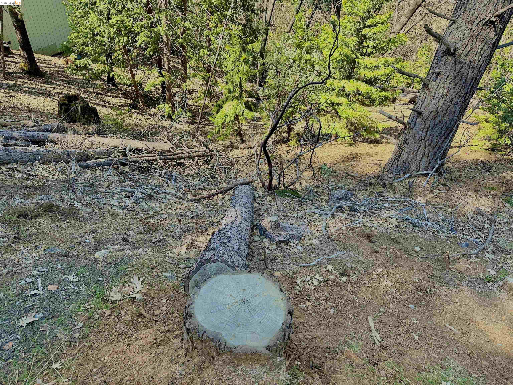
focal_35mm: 24
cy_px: 192
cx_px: 256
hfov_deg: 71.6
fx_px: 356
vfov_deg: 56.8
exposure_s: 1/448
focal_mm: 6.86
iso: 80
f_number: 1.78
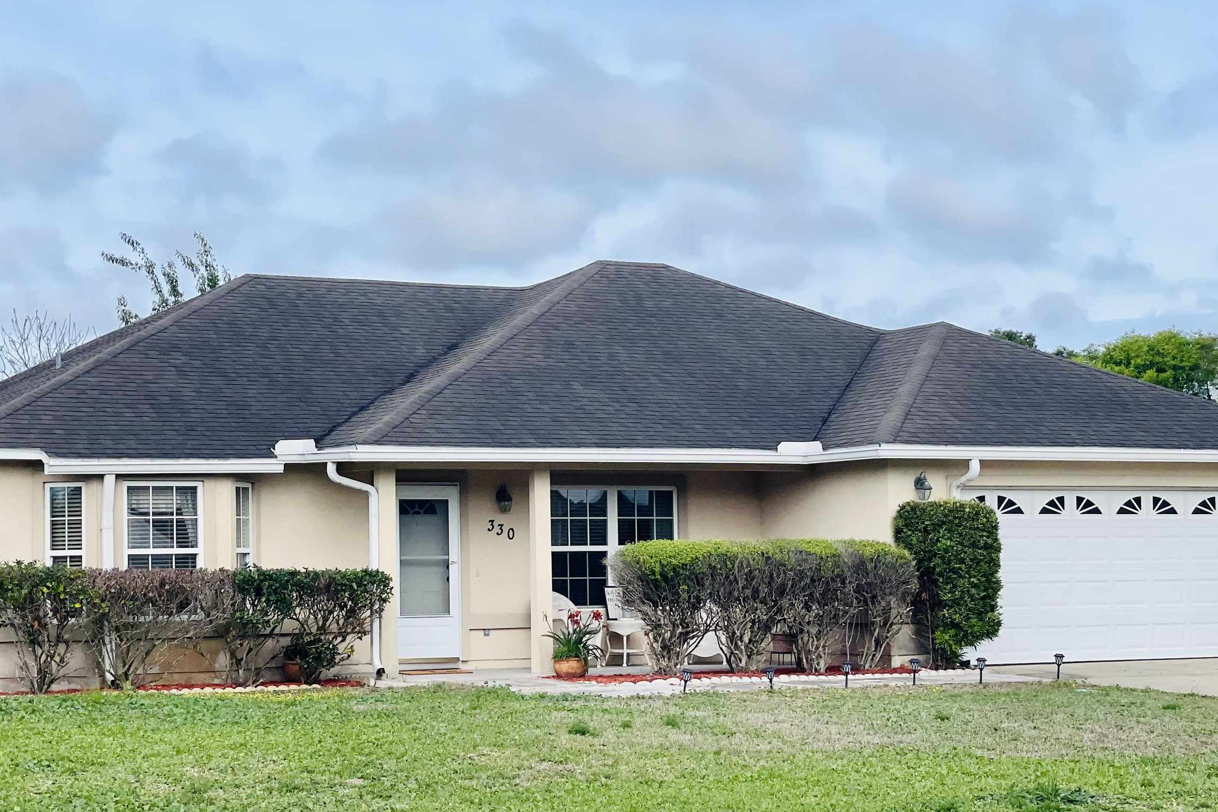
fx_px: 2435
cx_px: 610
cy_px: 490
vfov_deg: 18.9
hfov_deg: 28.1
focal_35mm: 72
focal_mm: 6
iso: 32
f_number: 2
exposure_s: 1/2179
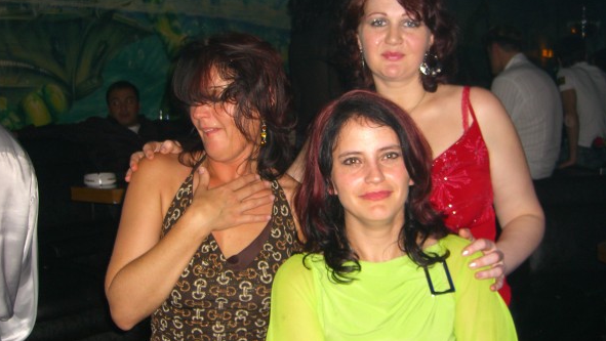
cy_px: 142
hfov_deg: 48.3
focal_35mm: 42
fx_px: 675
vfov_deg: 28.3
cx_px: 305
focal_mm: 7.9
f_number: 2.8
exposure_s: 1/60
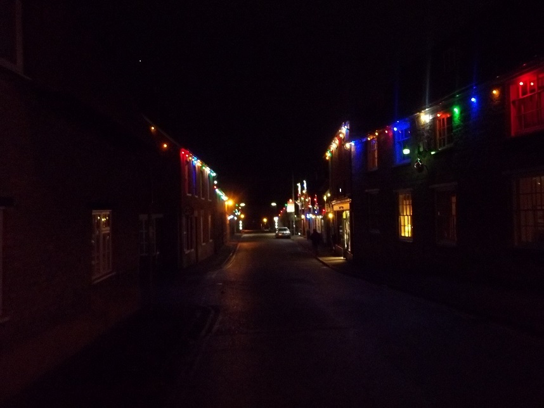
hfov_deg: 56.8
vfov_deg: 44.2
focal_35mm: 32
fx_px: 503
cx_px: 272
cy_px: 204
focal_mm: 5.7
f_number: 2.9
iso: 400
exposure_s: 1/8
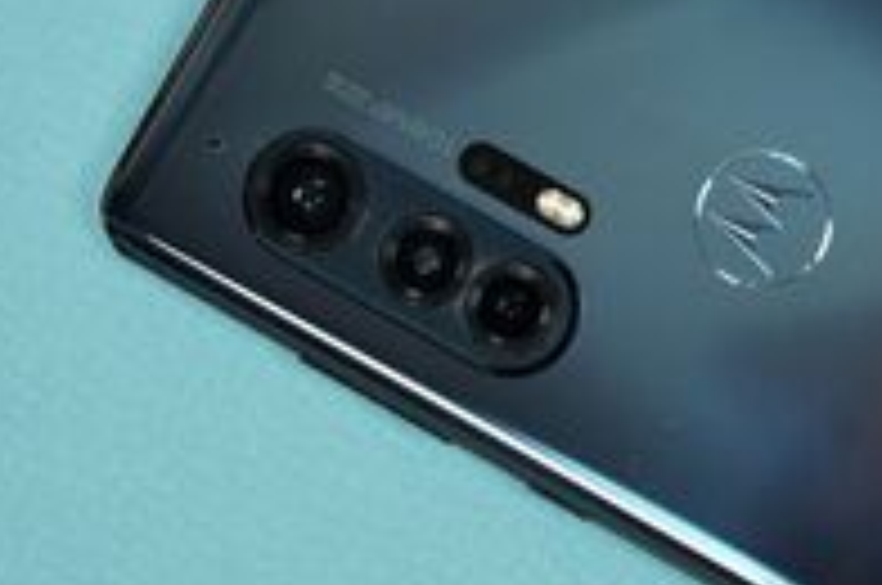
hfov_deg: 11.4
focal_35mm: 179
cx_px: 918
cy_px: 290
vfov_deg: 7.6
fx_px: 4378
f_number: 7.1
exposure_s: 1/160
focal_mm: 57
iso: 2500
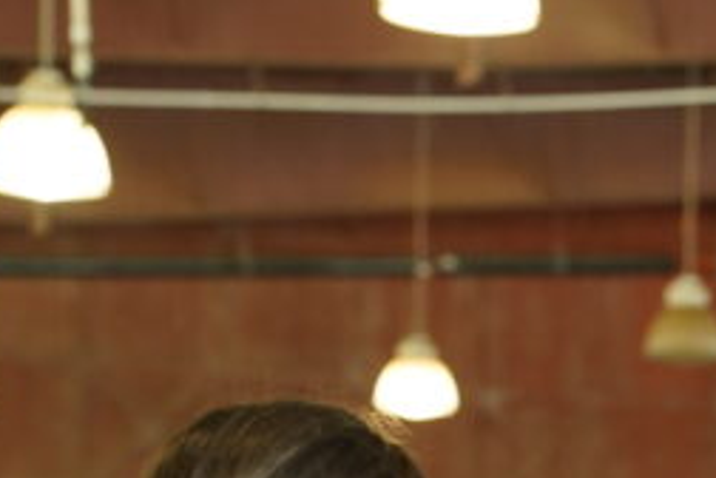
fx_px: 4117
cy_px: 895
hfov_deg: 9.8
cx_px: 889
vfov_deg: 6.5
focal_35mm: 207
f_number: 4
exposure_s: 1/100
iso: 1250
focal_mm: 51
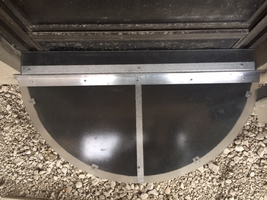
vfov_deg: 48.2
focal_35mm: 29
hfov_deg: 61.7
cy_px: 100
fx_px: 224
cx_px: 134
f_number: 2.2
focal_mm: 4.15
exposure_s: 1/120
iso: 50
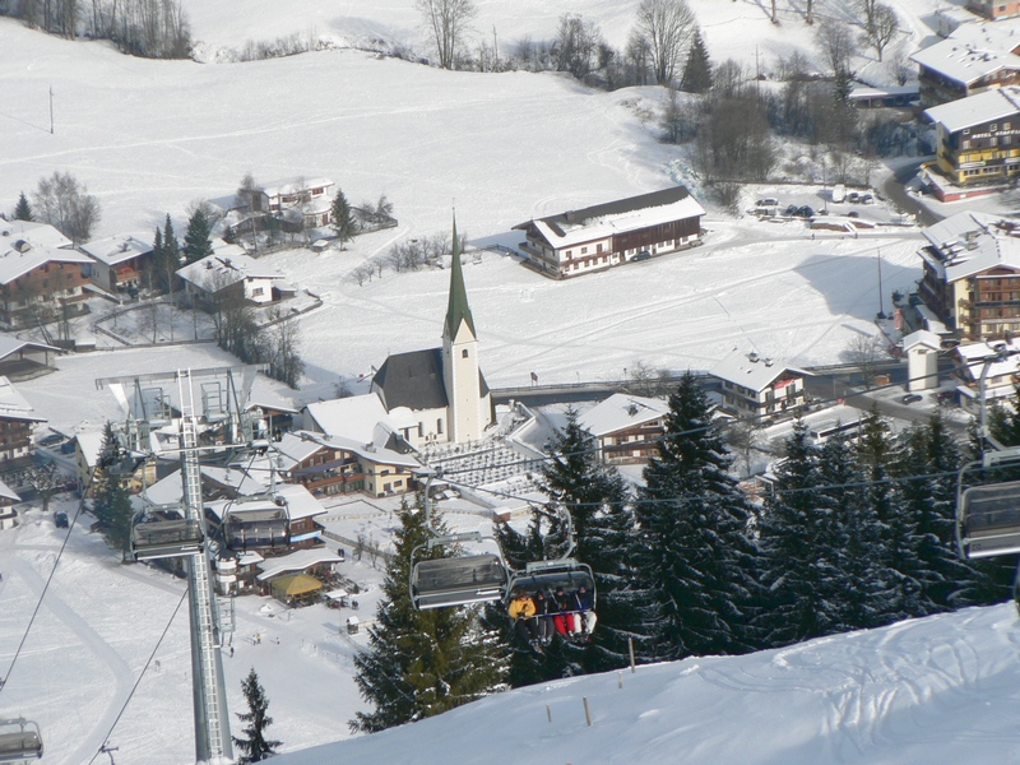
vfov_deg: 4.6
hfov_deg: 6.1
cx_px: 510
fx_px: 9576
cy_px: 382
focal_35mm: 325
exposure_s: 1/500
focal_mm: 54.2
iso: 80
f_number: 5.6
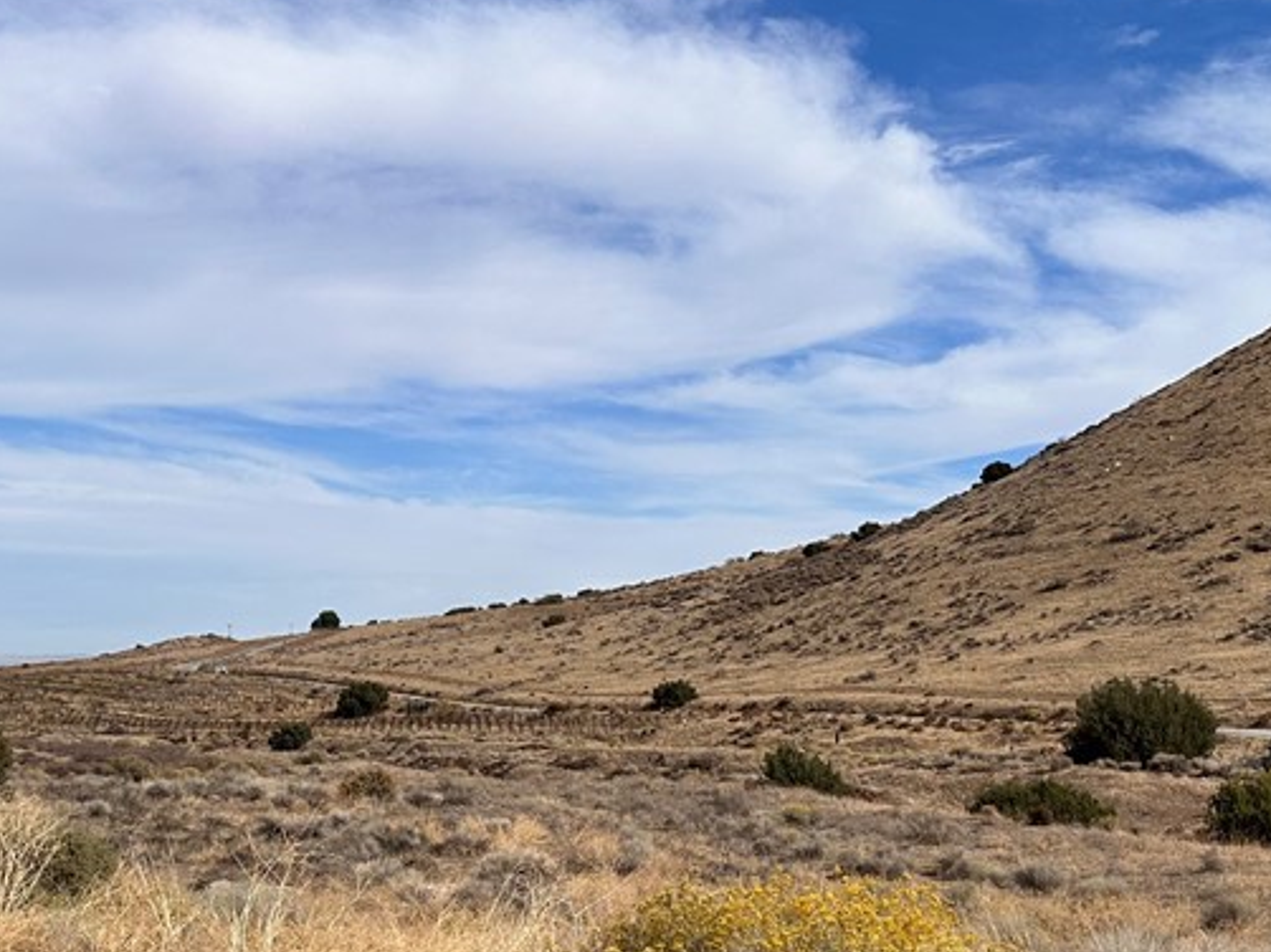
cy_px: 853
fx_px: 1798
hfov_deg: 38.9
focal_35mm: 49
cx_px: 592
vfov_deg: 28.5
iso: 80
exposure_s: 1/8197
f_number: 1.78
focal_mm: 6.86
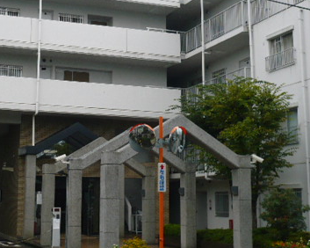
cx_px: 107
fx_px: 569
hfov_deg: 30.3
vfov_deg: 24.4
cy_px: 75
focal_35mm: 62
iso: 100
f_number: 2.8
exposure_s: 1/200
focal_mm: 5.8
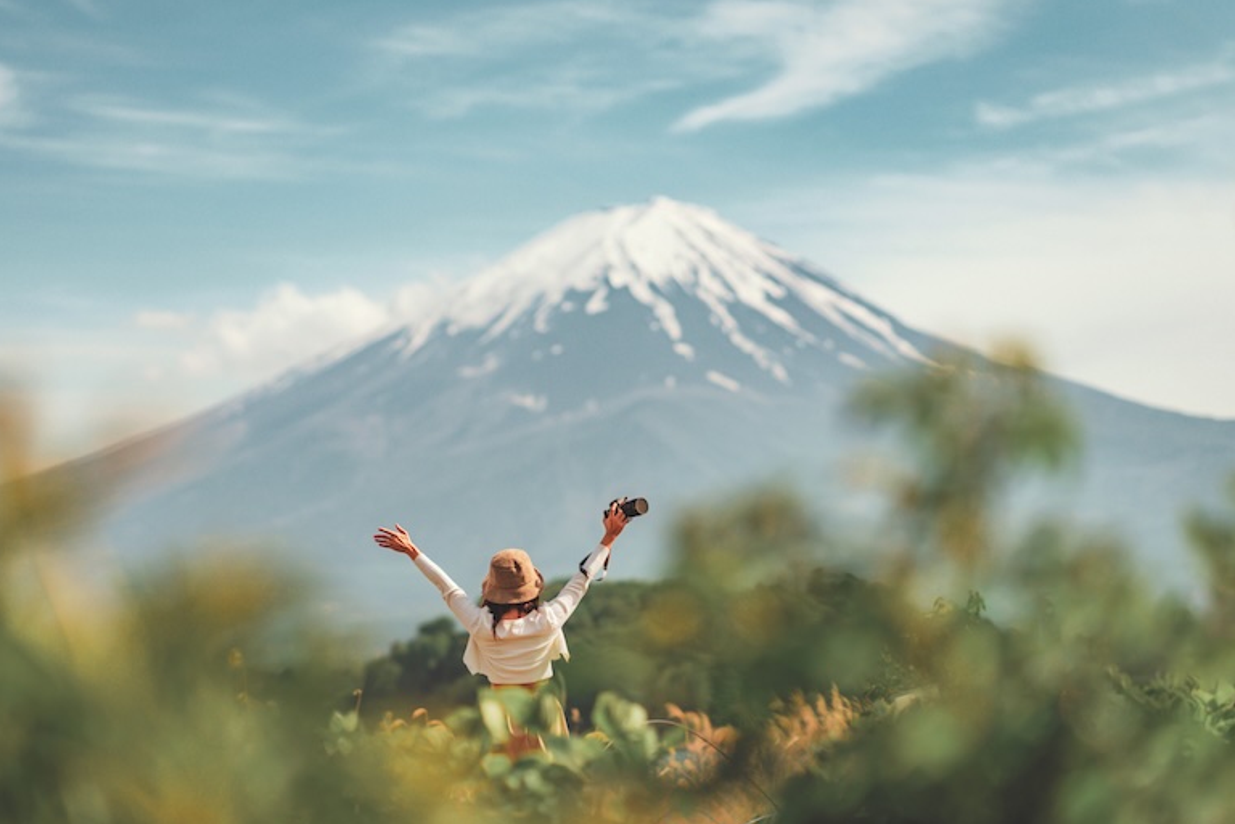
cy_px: 418
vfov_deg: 14.7
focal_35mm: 93
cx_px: 563
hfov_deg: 21.9
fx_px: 3190
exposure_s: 1/800
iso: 125
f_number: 1.8
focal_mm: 85
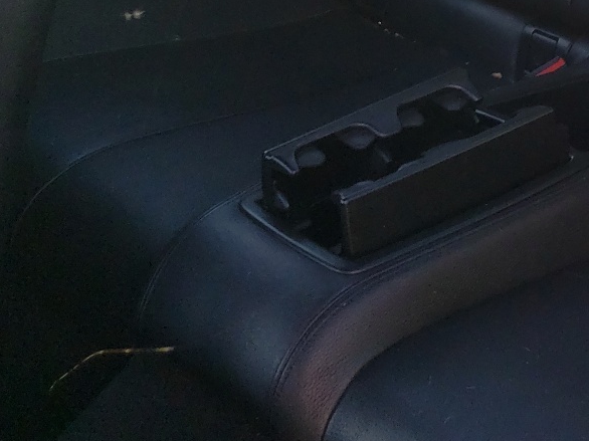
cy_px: -127
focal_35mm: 71
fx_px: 1208
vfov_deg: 19.2
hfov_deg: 24.6
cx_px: 718
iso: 50
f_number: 1.5
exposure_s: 1/179
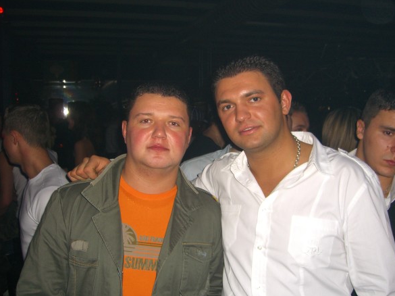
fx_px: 445
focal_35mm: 39
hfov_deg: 47.9
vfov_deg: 36.8
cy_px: 148
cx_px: 201
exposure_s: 1/60
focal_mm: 7.9
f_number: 2.8
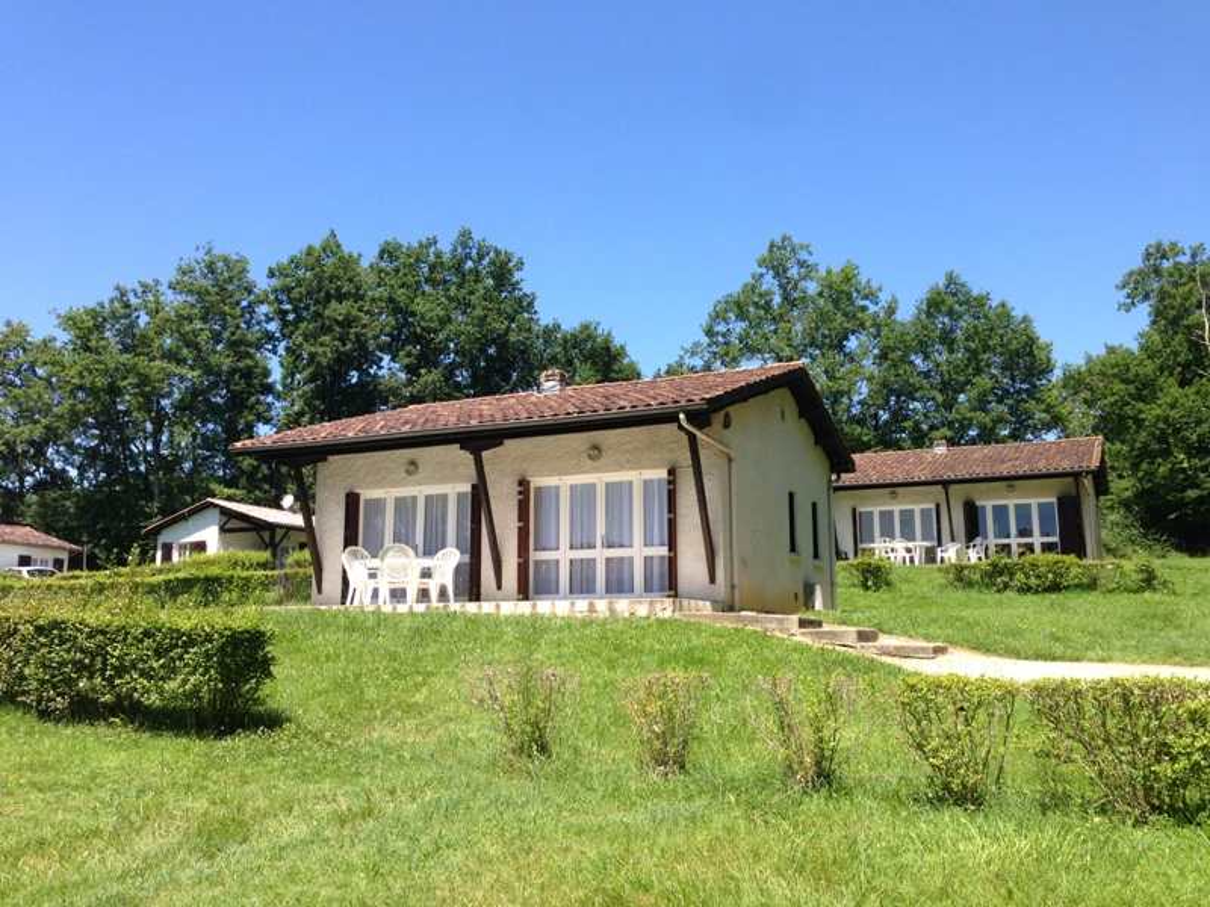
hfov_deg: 55.4
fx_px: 1154
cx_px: 605
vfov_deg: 42.9
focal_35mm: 33
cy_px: 454
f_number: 2.4
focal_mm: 4.13
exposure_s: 1/723
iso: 50
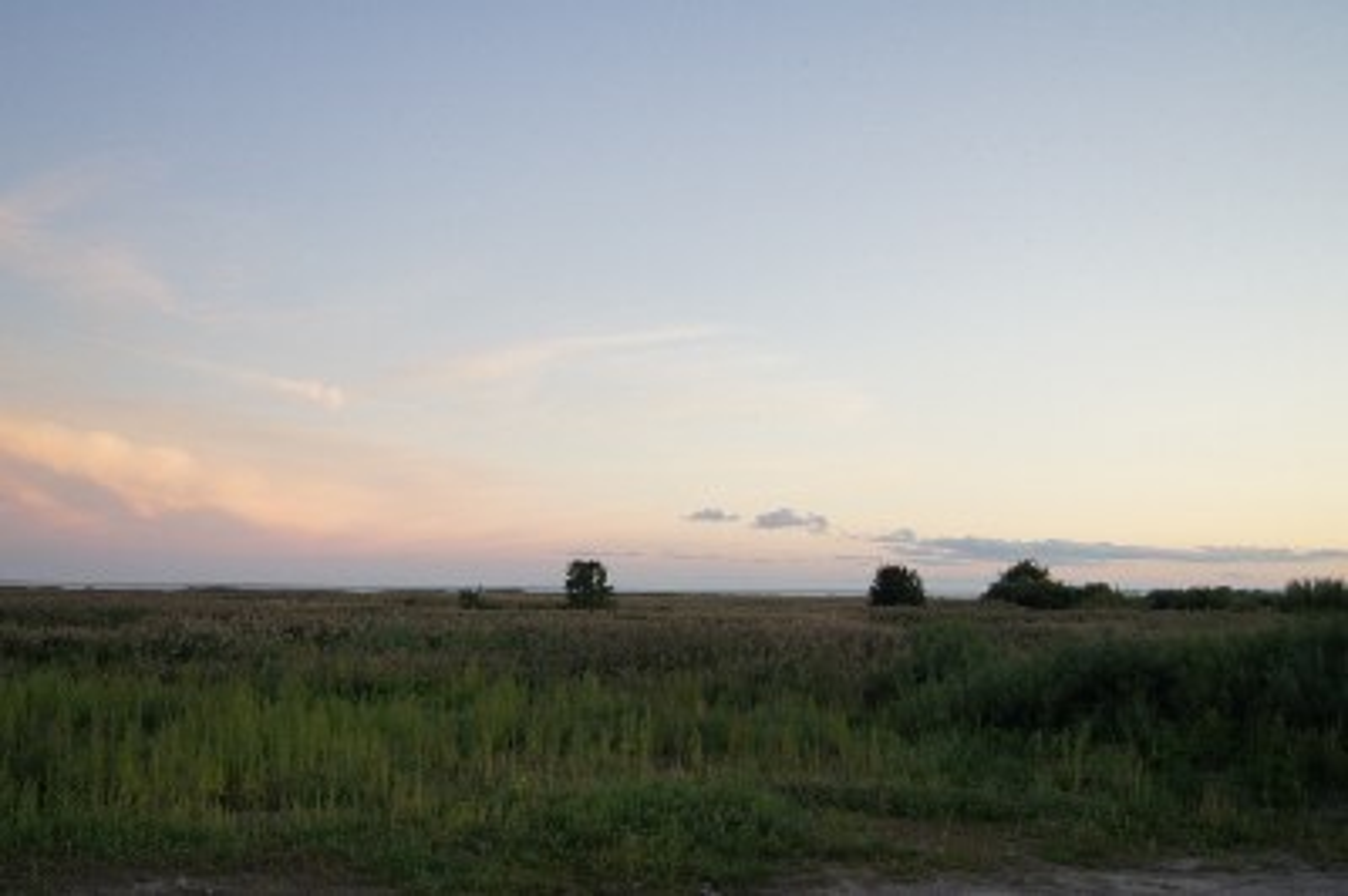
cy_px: 448
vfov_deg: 34.2
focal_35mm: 39
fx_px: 1459
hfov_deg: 49.6
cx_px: 674
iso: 100
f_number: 4
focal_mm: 26
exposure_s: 1/50
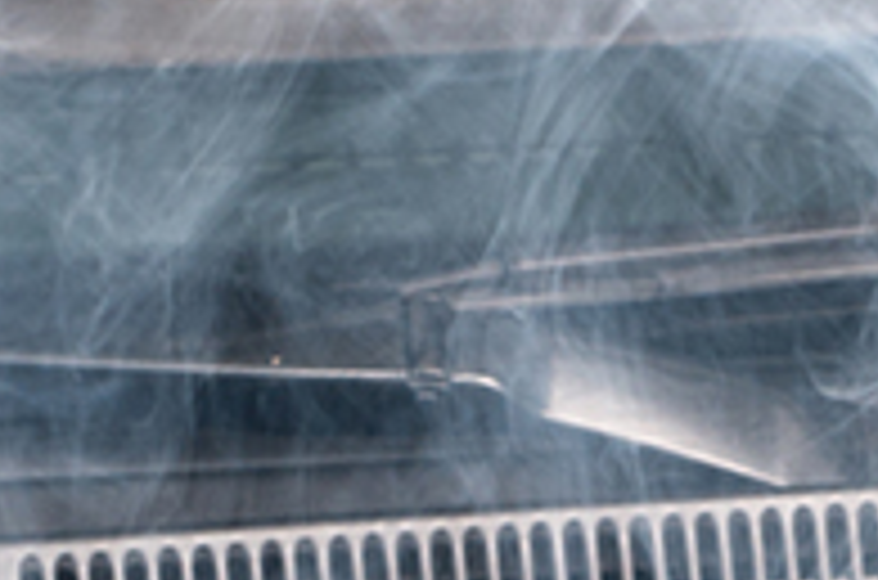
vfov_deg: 3.6
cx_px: 973
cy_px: 1367
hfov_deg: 5.6
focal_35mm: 370
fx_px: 9002
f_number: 14
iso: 200
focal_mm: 60
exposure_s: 1/60
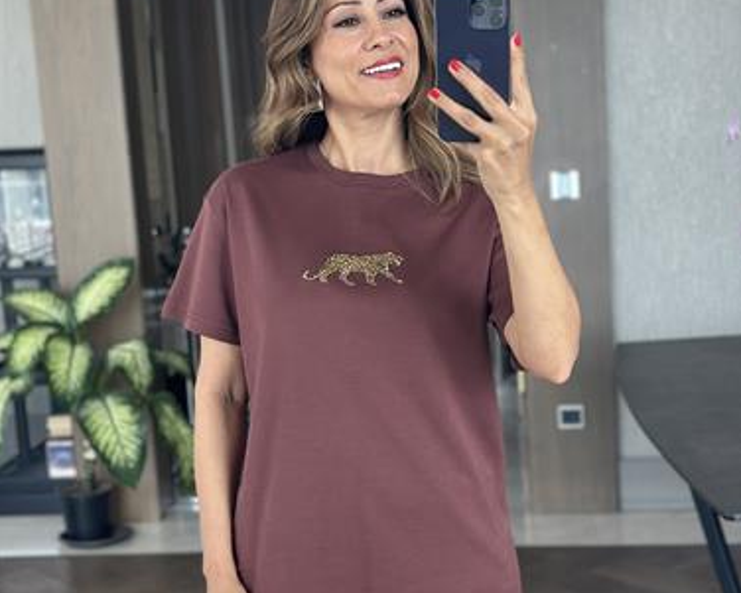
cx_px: 372
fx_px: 1382
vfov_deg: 24.2
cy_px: 355
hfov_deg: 30.0
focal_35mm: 63
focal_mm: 6.86
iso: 125
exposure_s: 1/150
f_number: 1.78
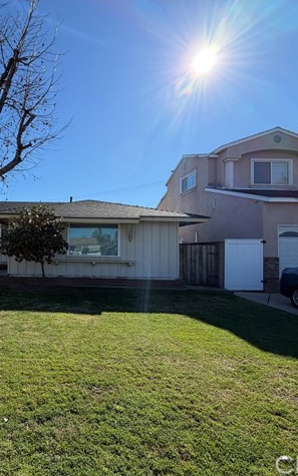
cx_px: 72
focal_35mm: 20
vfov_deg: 85.1
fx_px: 260
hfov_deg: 56.5
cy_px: 239
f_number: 2.2
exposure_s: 1/770
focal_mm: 2.22
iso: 25
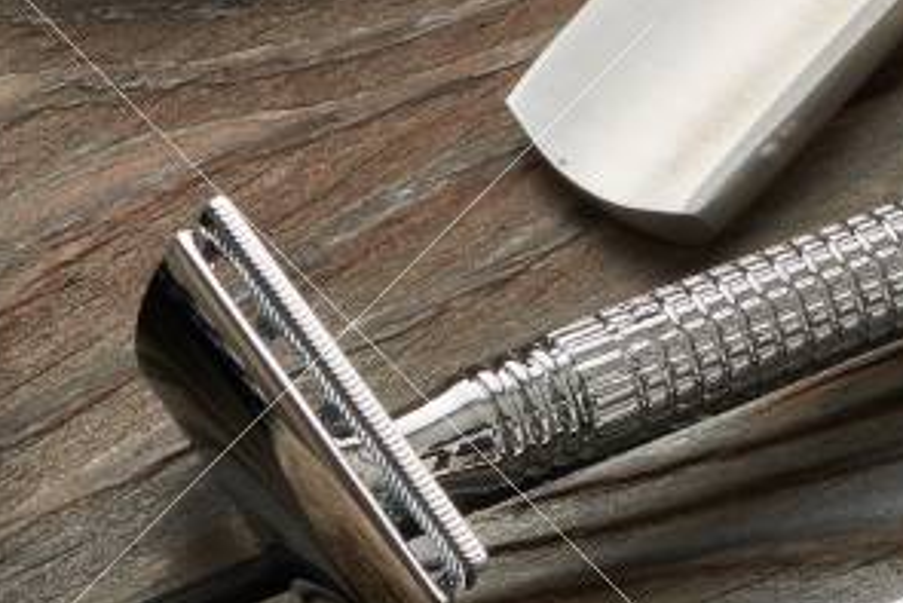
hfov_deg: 5.4
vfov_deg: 3.7
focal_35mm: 374
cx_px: 1466
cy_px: -366
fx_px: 9385
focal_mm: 85
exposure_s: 1/160
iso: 100
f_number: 15
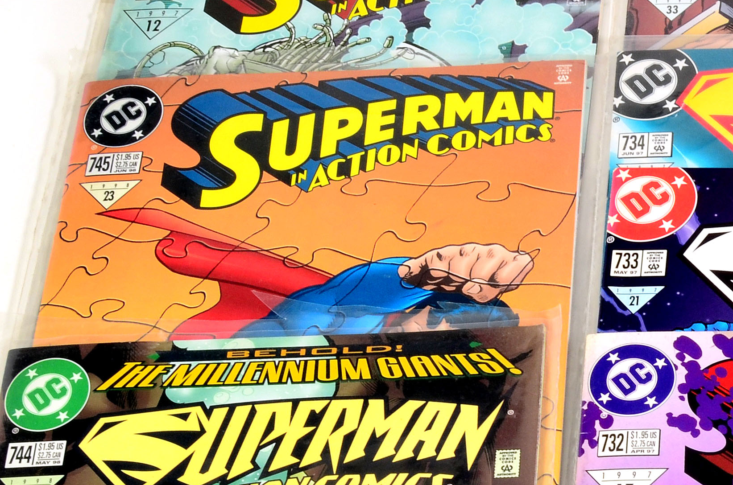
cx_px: 871
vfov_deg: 11.4
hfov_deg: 16.8
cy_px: 572
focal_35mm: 117
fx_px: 2377
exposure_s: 1/160
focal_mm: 26
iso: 200
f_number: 14
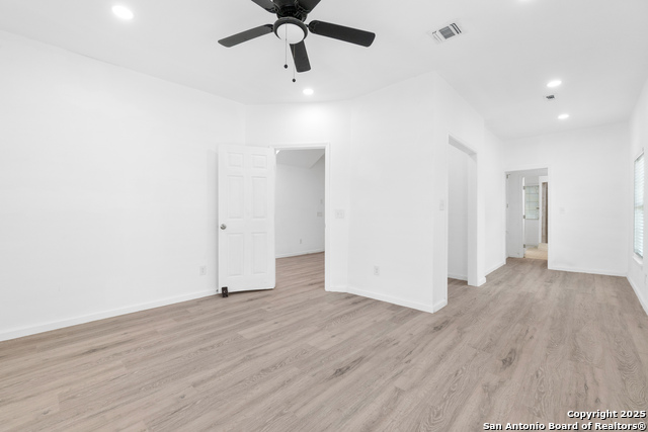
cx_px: 324
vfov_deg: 77.4
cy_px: 216
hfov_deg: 100.4
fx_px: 270
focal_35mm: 15
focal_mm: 10
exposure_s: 1/80
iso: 320
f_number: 6.3
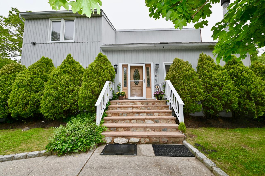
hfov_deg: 104.3
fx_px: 103
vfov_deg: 81.2
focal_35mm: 14
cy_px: 88
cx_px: 132
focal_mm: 14
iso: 100
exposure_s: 1/200
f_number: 8
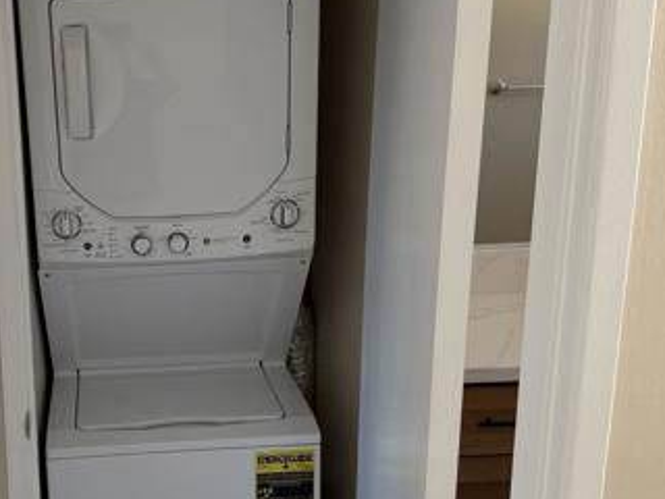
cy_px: 274
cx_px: 164
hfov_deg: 38.6
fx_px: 922
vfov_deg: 30.2
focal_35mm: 48
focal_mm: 6.76
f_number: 1.78
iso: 100
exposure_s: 1/121
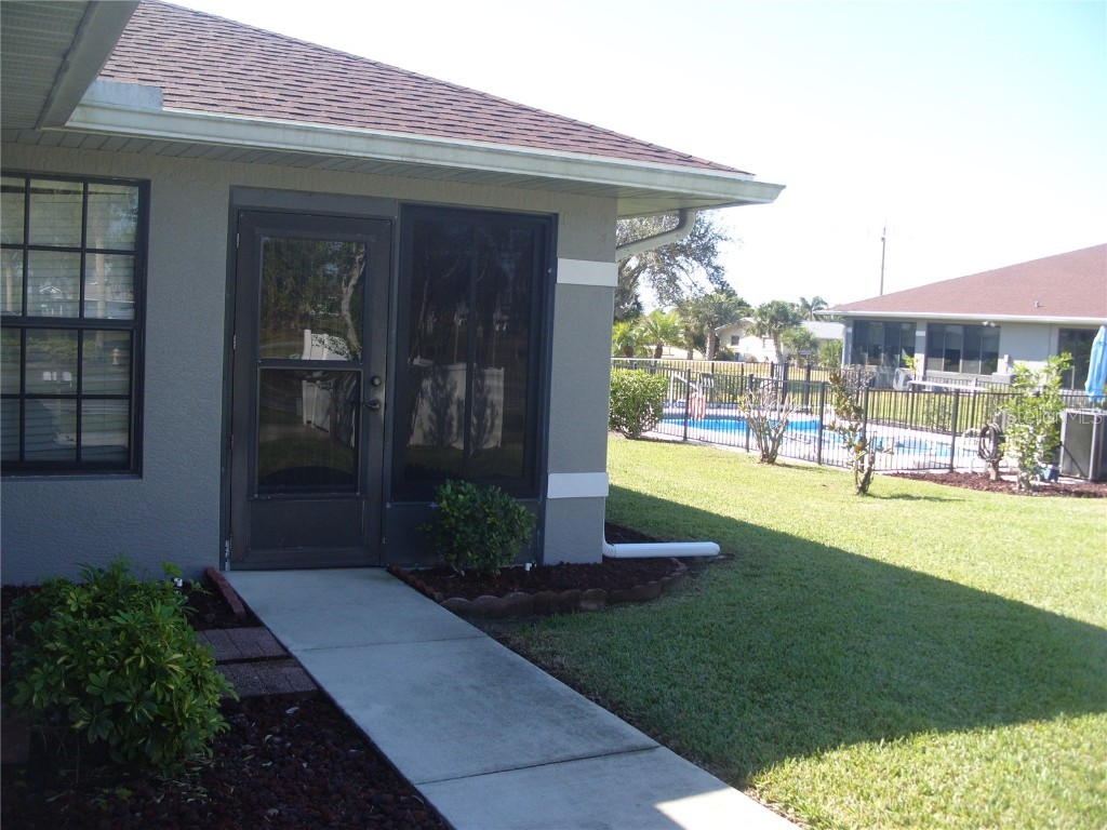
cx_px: 554
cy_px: 415
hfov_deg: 52.6
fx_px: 1119
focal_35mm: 35
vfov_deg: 40.7
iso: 80
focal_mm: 7.8
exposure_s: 1/500
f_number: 2.8
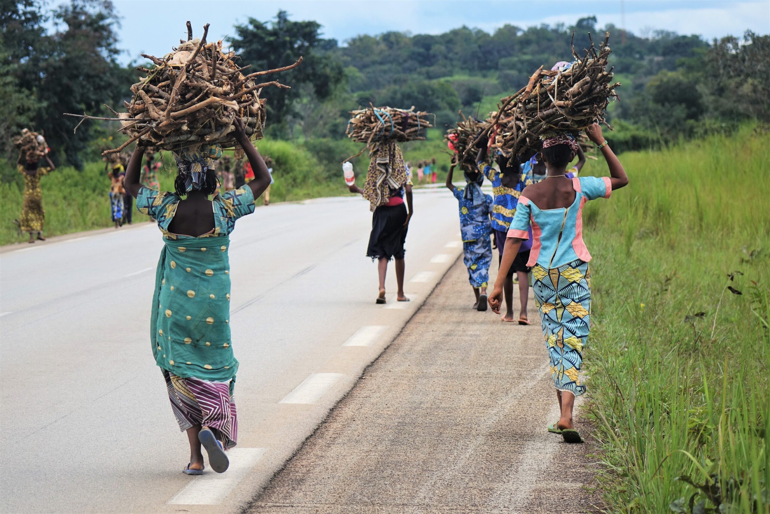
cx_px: 385
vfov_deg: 6.9
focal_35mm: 200
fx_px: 4278
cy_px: 257
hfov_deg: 10.3
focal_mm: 73.3
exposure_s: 1/640
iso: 125
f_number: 4
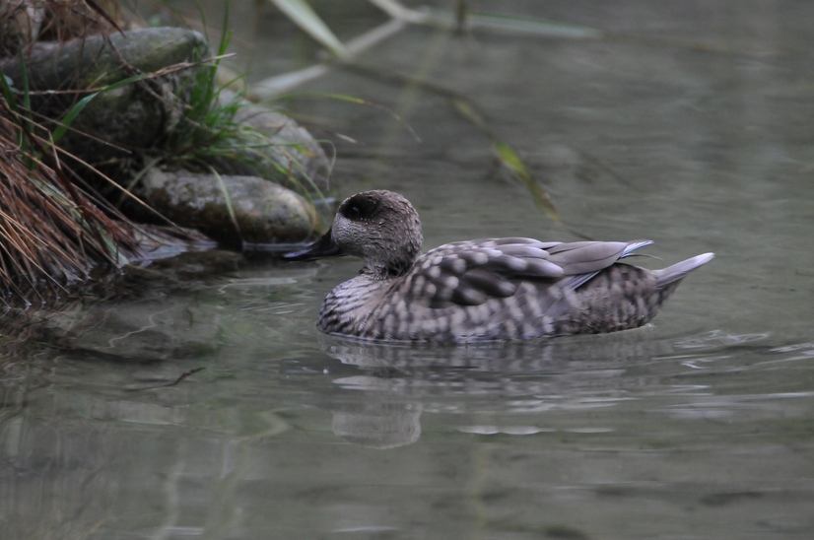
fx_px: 18625
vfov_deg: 1.7
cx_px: 407
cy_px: 270
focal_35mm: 825
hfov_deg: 2.5
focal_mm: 550
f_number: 6.3
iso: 1600
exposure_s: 1/320
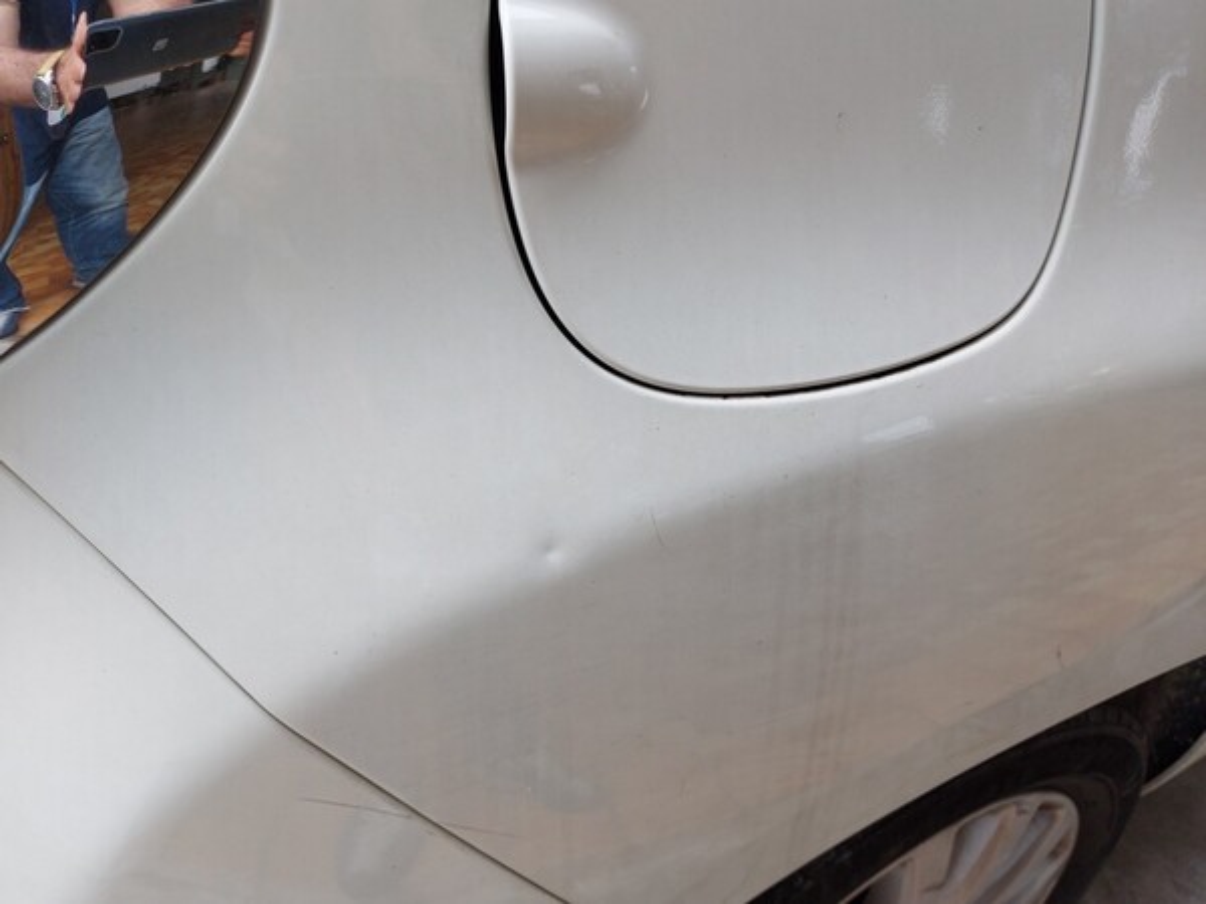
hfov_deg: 71.6
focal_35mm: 24
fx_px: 836
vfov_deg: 56.8
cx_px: 603
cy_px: 452
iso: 32
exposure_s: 1/272
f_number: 1.8
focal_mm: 5.23
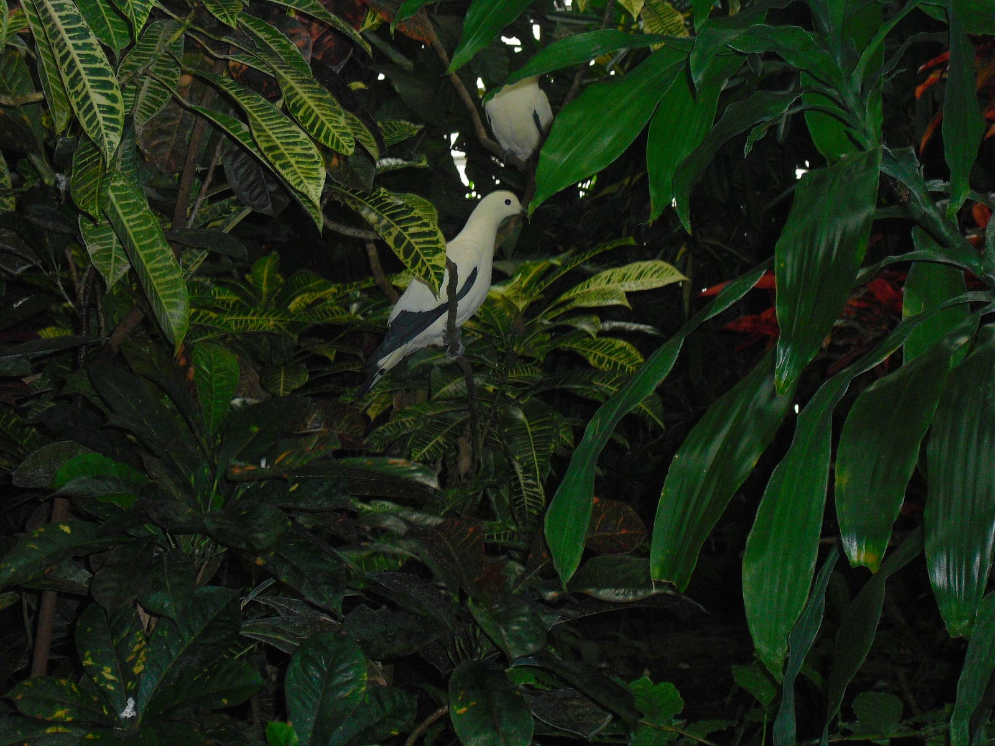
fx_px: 2558
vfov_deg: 16.6
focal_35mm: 89
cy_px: 373
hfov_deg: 22.0
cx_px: 498
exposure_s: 1/60
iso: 400
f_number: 5.1
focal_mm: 15.7
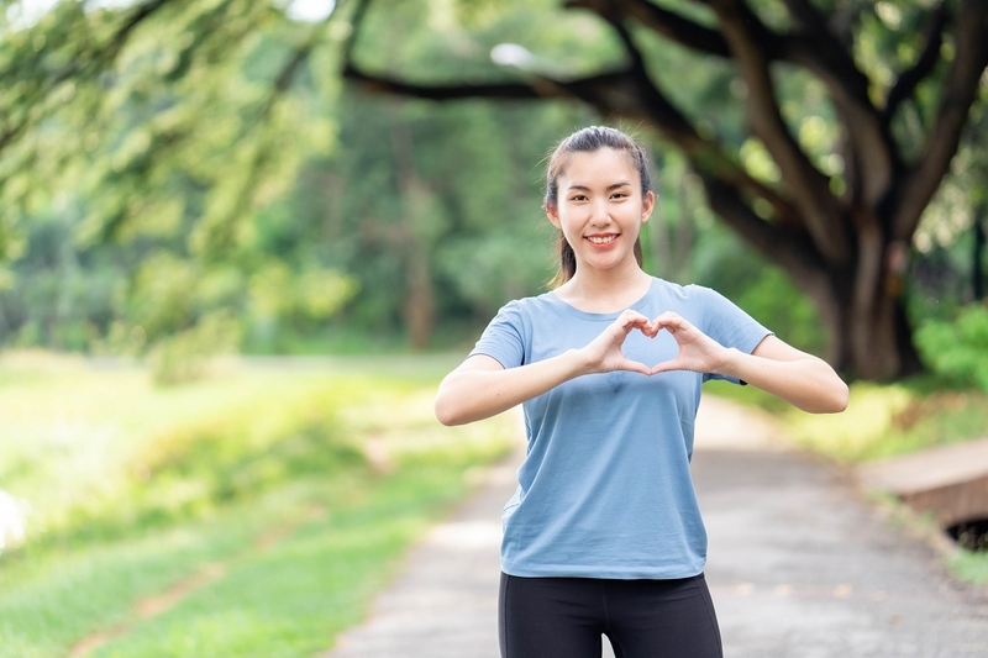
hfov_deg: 23.9
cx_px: 494
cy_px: 329
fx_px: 2332
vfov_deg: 16.1
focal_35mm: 85
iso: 250
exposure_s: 1/800
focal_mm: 85
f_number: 1.8
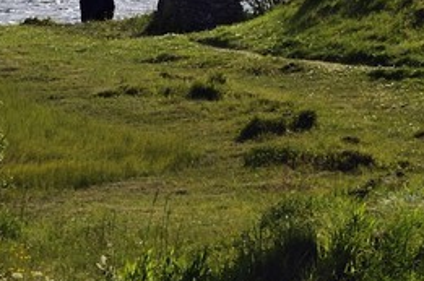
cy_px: -260
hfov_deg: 4.2
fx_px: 5631
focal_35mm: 479
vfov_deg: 2.8
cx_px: -760
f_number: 14
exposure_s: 1/320
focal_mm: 78
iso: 200
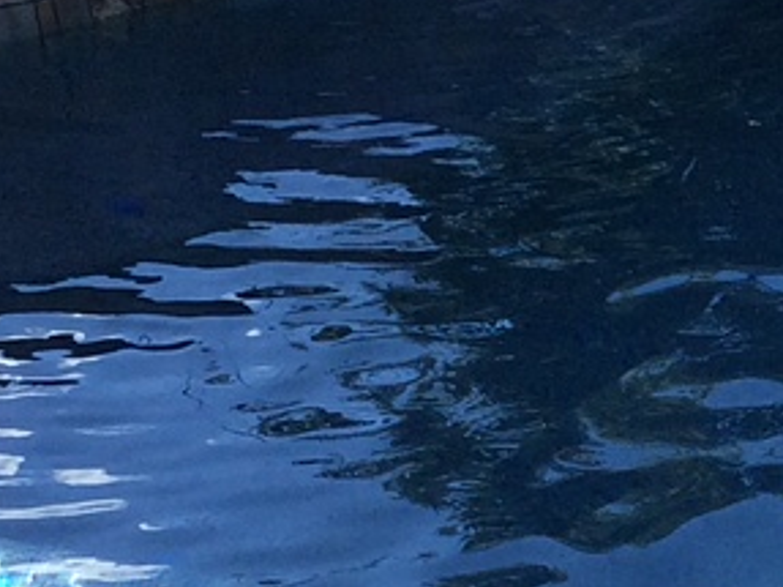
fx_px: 3731
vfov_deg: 8.9
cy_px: 582
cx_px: 1528
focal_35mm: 165
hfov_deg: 11.0
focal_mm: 4.15
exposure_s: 1/1026
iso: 32
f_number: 2.2
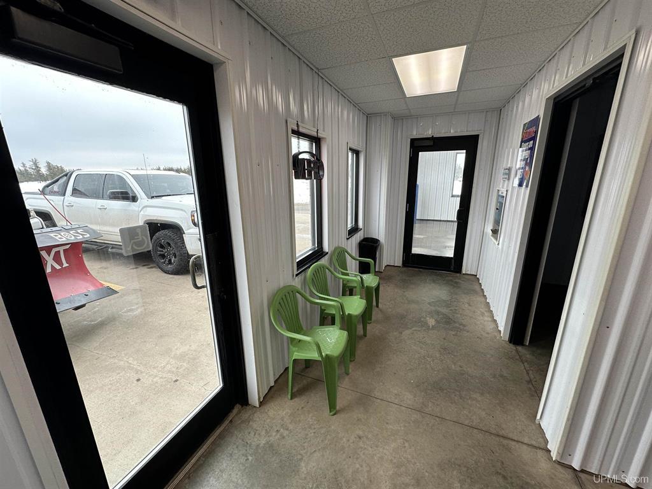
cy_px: 244
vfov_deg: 85.7
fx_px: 264
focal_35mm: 14
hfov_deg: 102.1
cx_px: 326
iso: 100
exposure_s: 1/150
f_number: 2.2
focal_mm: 2.22
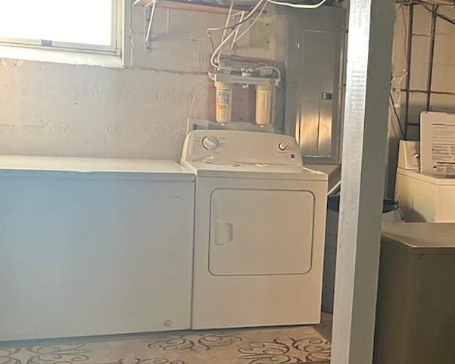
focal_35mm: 59
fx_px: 795
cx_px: 395
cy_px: 233
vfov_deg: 25.7
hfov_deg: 30.7
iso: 640
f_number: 1.78
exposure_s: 1/60
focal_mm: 6.86
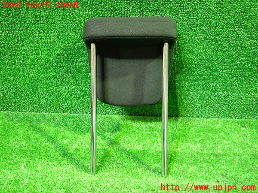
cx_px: 129
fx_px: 186
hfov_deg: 69.4
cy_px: 96
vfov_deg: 54.9
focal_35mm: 25
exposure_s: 1/20
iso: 800
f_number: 2
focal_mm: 4.5
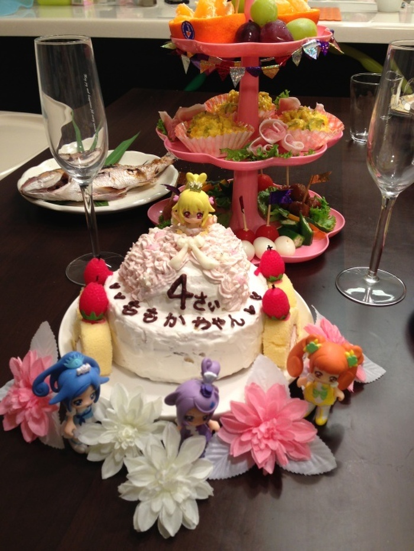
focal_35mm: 33
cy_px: 276
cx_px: 207
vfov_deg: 55.3
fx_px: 526
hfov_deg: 43.0
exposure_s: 1/20
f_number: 2.4
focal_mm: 4.13
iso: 64
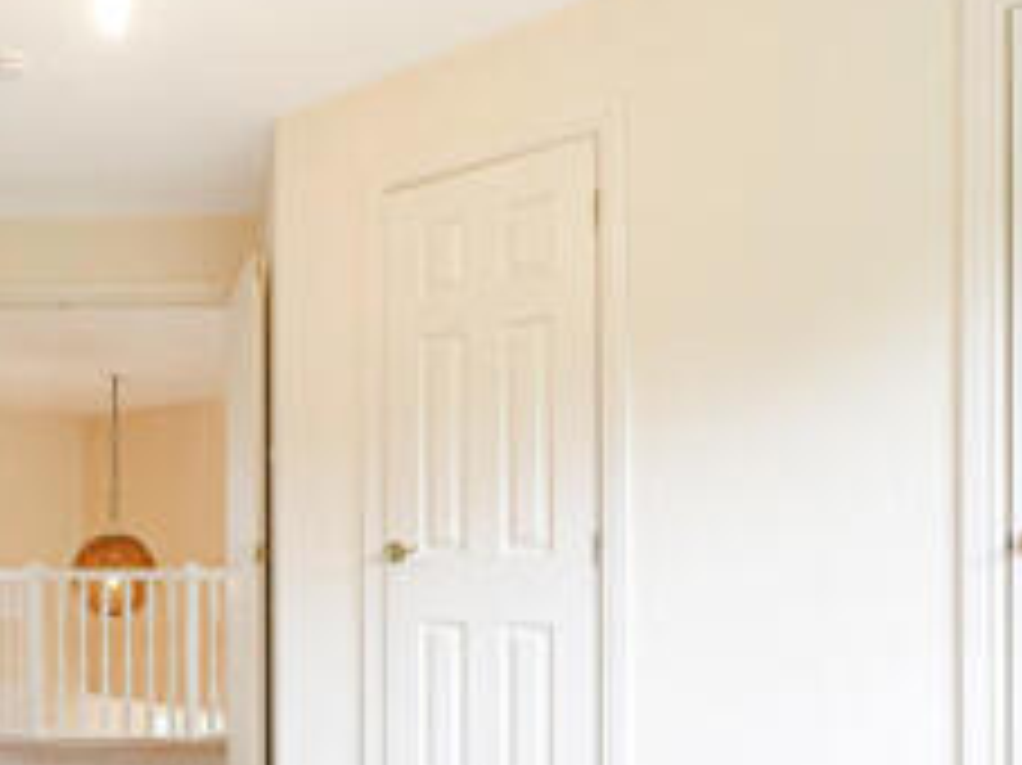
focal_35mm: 36
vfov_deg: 38.3
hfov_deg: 48.1
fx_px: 1062
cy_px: 596
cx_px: 182
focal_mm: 7
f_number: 4
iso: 1600
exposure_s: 1/60
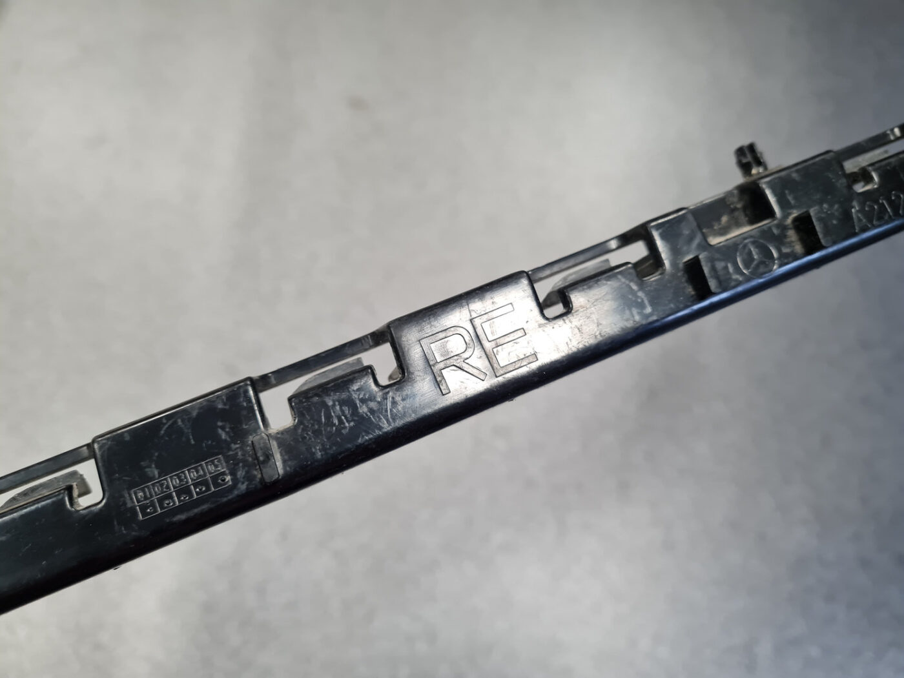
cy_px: 339
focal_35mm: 26
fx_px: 679
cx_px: 452
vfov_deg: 53.1
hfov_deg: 67.3
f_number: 1.8
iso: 200
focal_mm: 5.4
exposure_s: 1/50
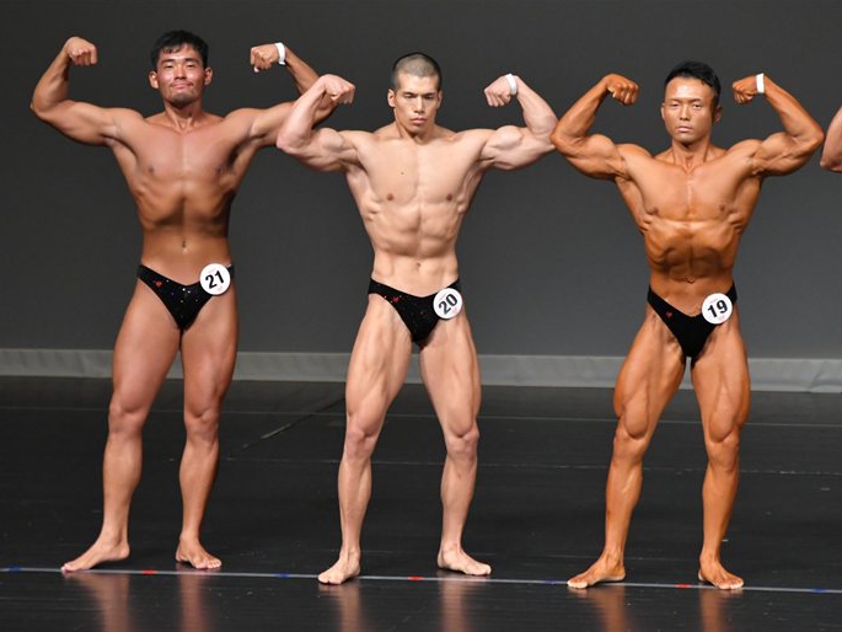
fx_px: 9123
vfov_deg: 4.0
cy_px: 316
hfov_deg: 5.3
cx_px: 432
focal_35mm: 375
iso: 4000
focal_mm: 230
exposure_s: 1/400
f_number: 5.6
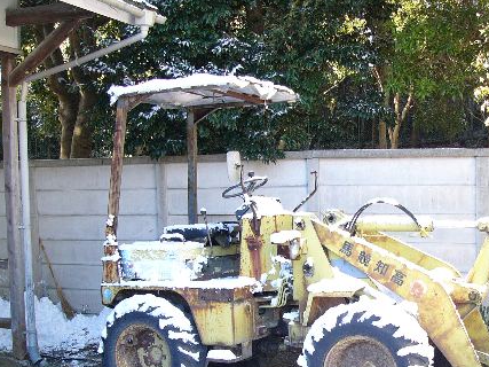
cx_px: 337
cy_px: 250
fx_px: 763
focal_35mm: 54
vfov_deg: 26.8
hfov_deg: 35.1
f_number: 3.7
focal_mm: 6
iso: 100
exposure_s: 1/100
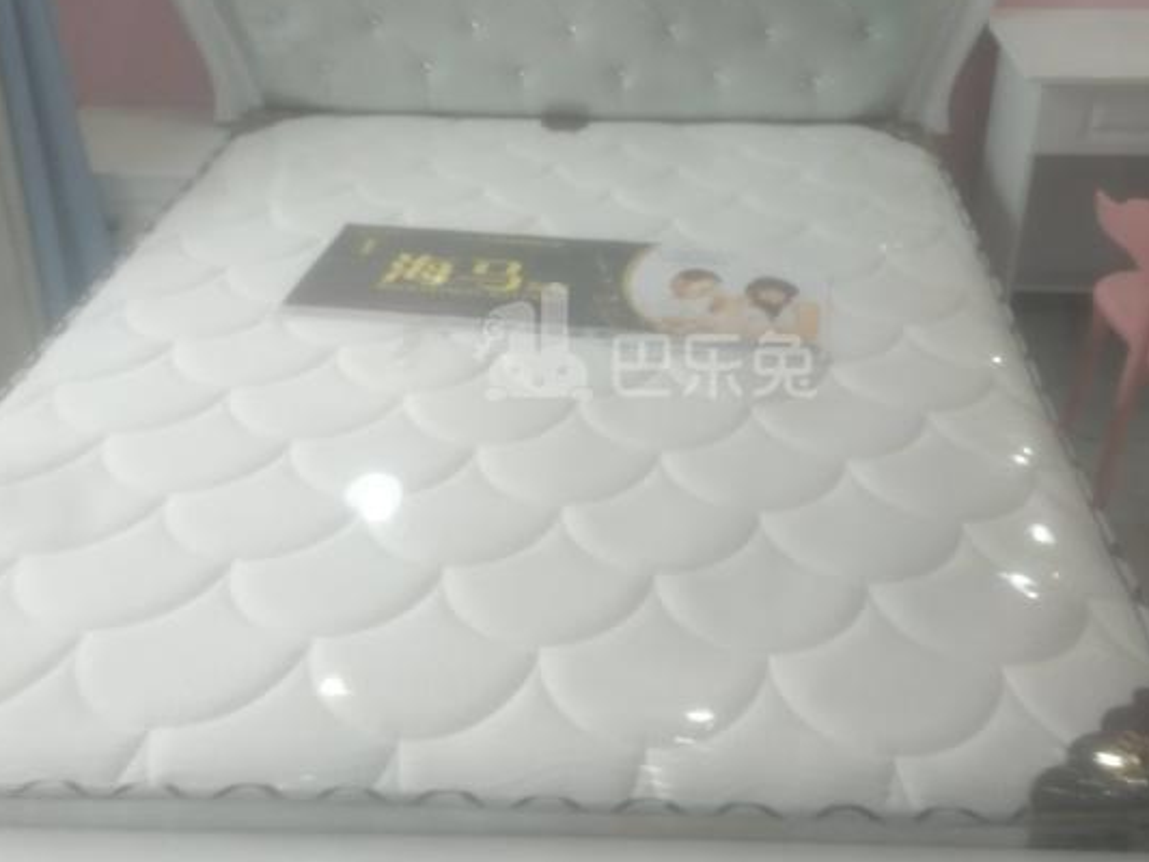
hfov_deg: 47.7
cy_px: 343
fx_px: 1295
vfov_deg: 36.7
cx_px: 645
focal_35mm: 39
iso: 80
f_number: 2
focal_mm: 3.88
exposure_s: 1/50
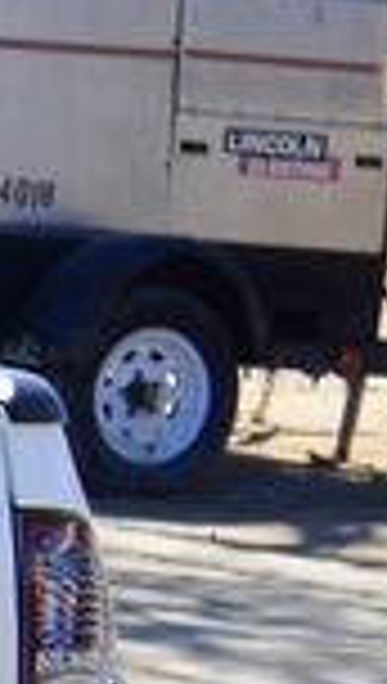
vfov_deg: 6.2
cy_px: 418
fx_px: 6302
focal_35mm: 347
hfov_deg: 3.2
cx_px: -1771
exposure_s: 1/400
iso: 200
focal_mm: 28
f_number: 7.1
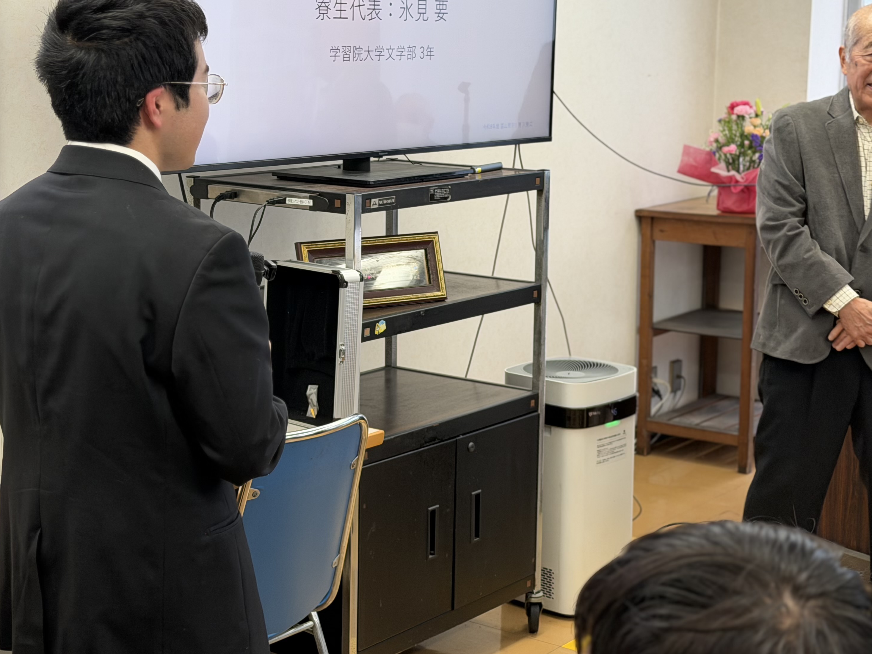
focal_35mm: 66
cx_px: 430
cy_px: 297
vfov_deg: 22.2
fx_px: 1663
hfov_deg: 29.4
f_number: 1.78
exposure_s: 1/50
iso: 80
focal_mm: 6.76
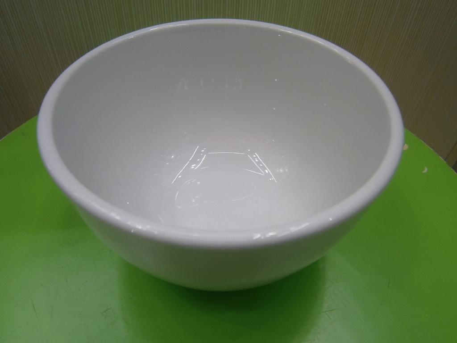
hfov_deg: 67.3
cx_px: 228
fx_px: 343
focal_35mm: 26
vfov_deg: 53.1
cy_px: 172
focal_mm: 4.7
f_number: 2.8
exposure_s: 1/30
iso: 80
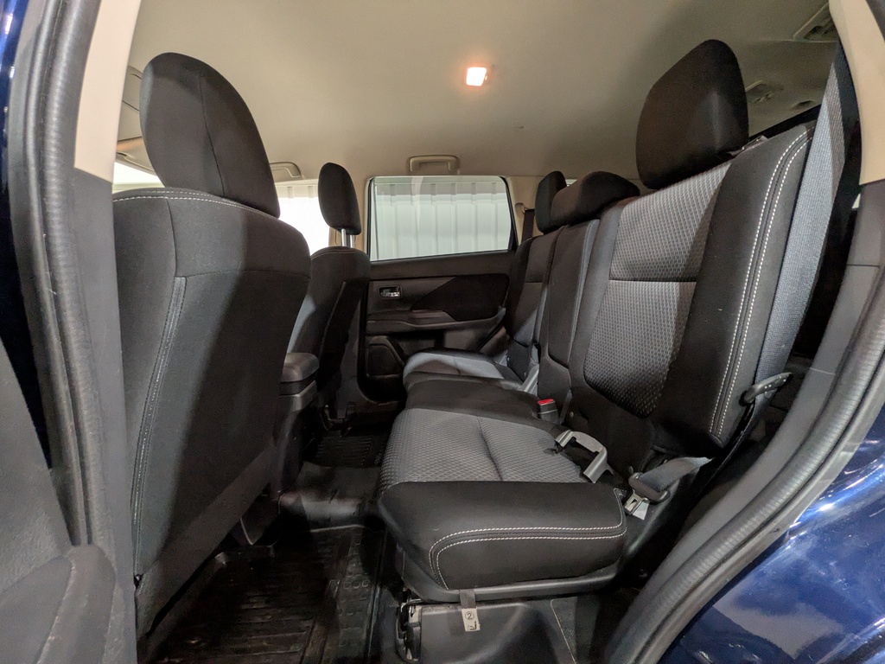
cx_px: 442
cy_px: 332
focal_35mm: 14
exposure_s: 1/24
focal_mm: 1.83
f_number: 2.2
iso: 300
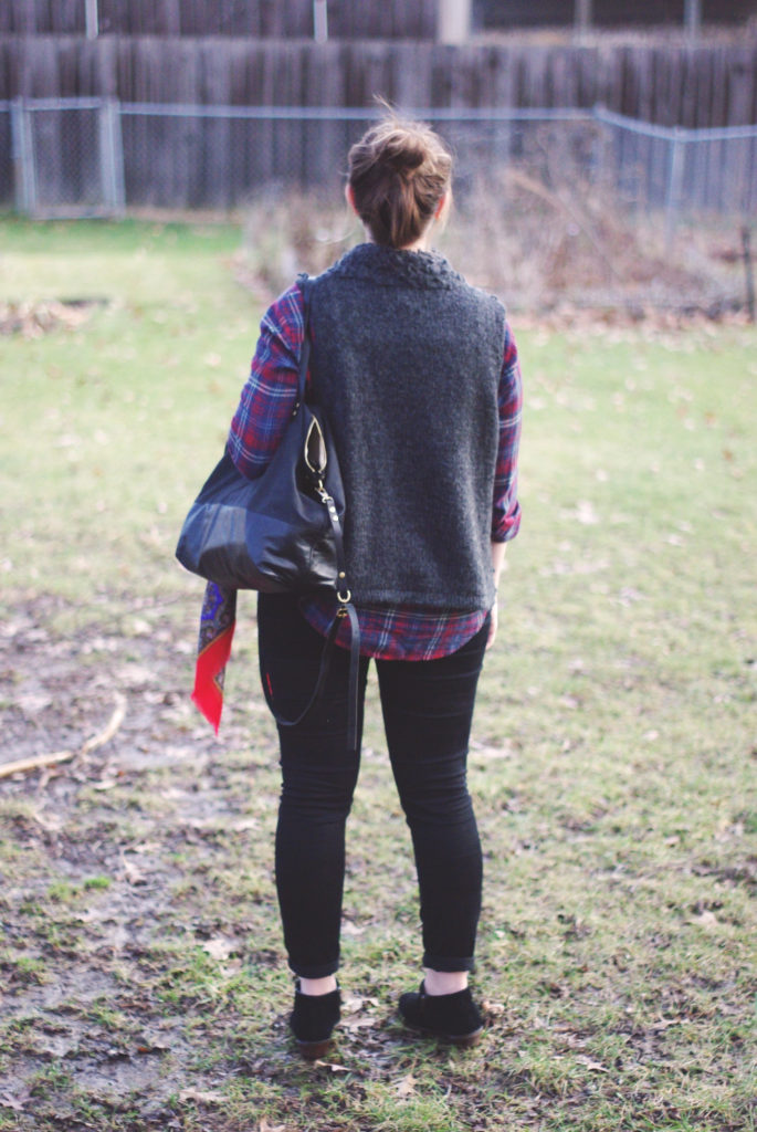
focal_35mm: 75
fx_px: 2360
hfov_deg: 18.2
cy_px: 566
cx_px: 378
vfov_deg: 27.0
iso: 800
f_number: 1.7
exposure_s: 1/2000
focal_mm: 50
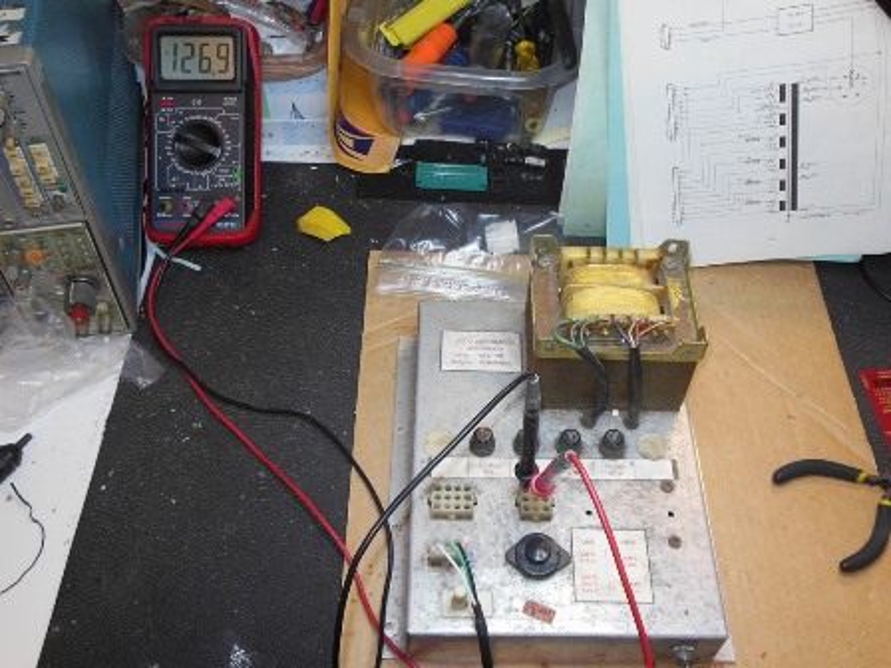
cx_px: 446
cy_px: 334
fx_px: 746
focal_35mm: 29
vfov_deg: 48.2
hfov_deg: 61.7
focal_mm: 5.2
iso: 125
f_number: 3.3
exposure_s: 1/30
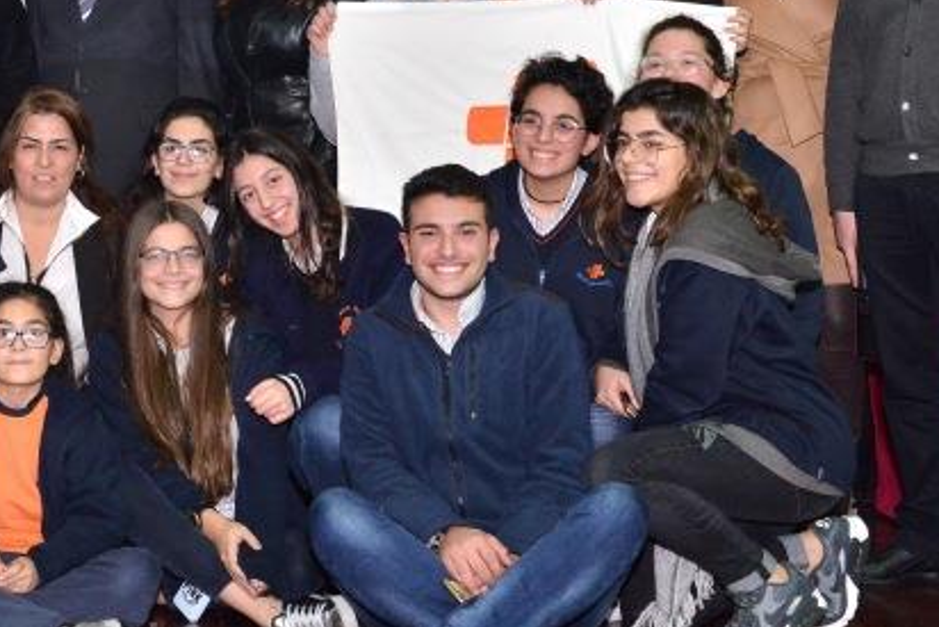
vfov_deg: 17.7
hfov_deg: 25.6
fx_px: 2009
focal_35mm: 77
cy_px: 181
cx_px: 121
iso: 1600
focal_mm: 31
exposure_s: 1/100
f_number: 7.1
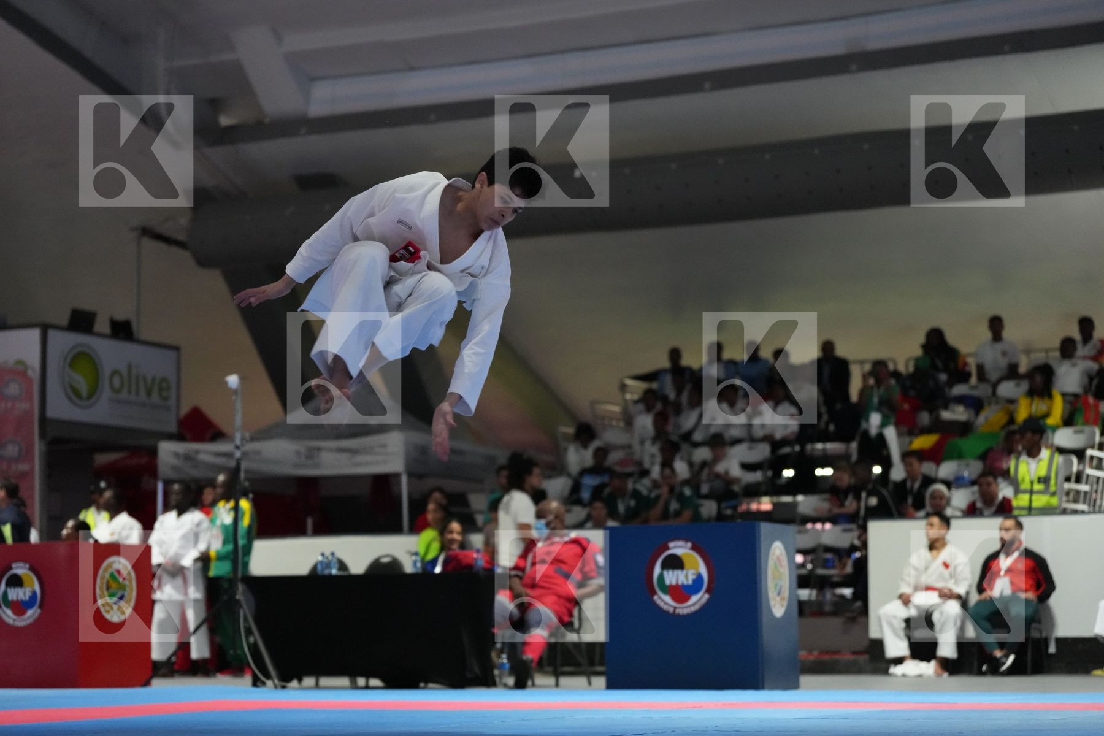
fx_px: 2330
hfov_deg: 26.7
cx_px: 552
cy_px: 368
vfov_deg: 17.9
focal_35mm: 76
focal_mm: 76
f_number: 2.8
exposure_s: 1/500
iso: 6400
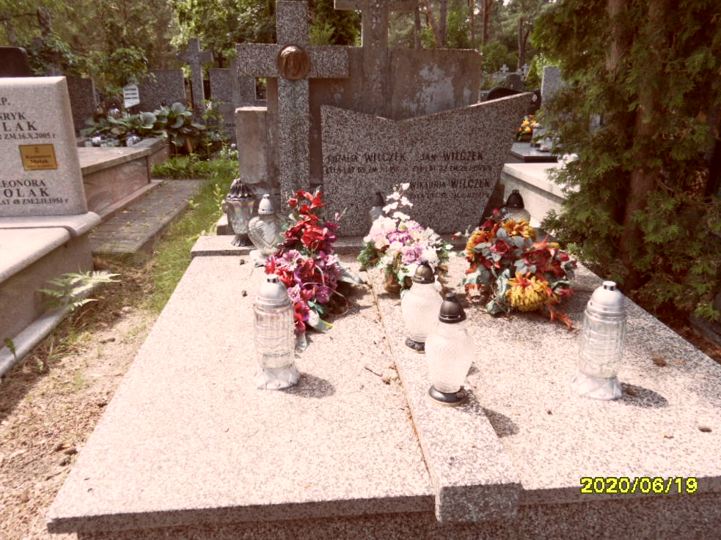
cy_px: 262
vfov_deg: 54.9
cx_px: 357
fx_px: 521
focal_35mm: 25
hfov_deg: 69.4
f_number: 3.2
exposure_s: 1/180
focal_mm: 3.9
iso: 80
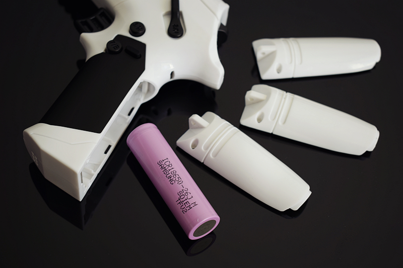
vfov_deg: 19.7
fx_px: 772
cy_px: 134
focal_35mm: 69
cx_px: 202
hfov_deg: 29.2
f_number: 5.3
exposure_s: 1/25
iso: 100
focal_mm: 46
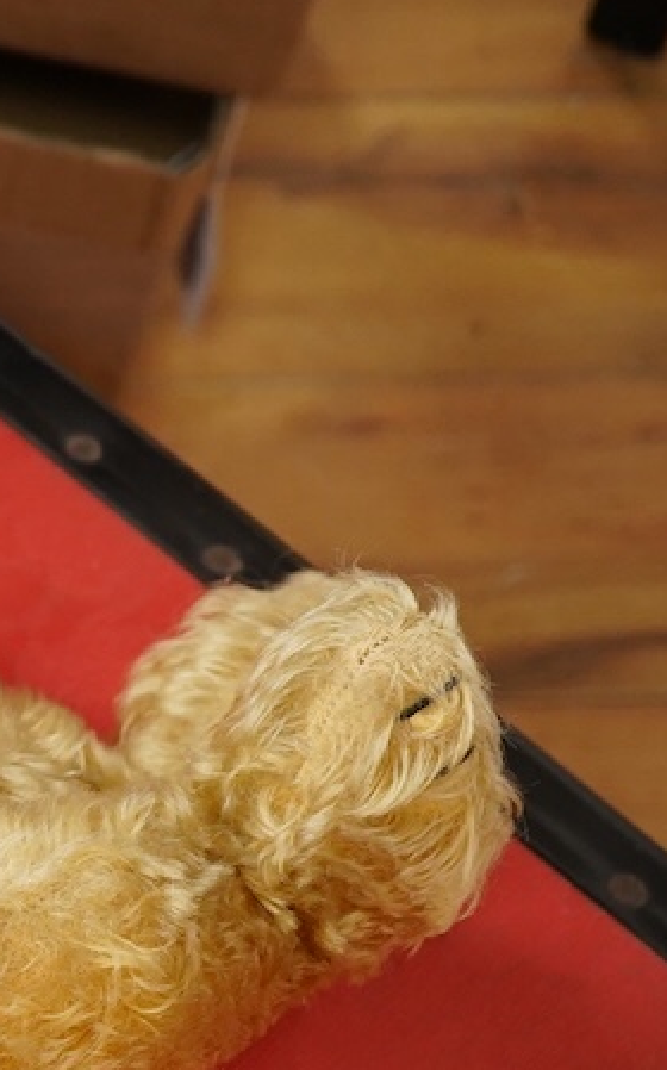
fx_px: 3350
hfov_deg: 10.7
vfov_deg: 18.0
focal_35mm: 115
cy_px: 839
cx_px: -540
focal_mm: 30
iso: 2000
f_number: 6.3
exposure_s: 1/100
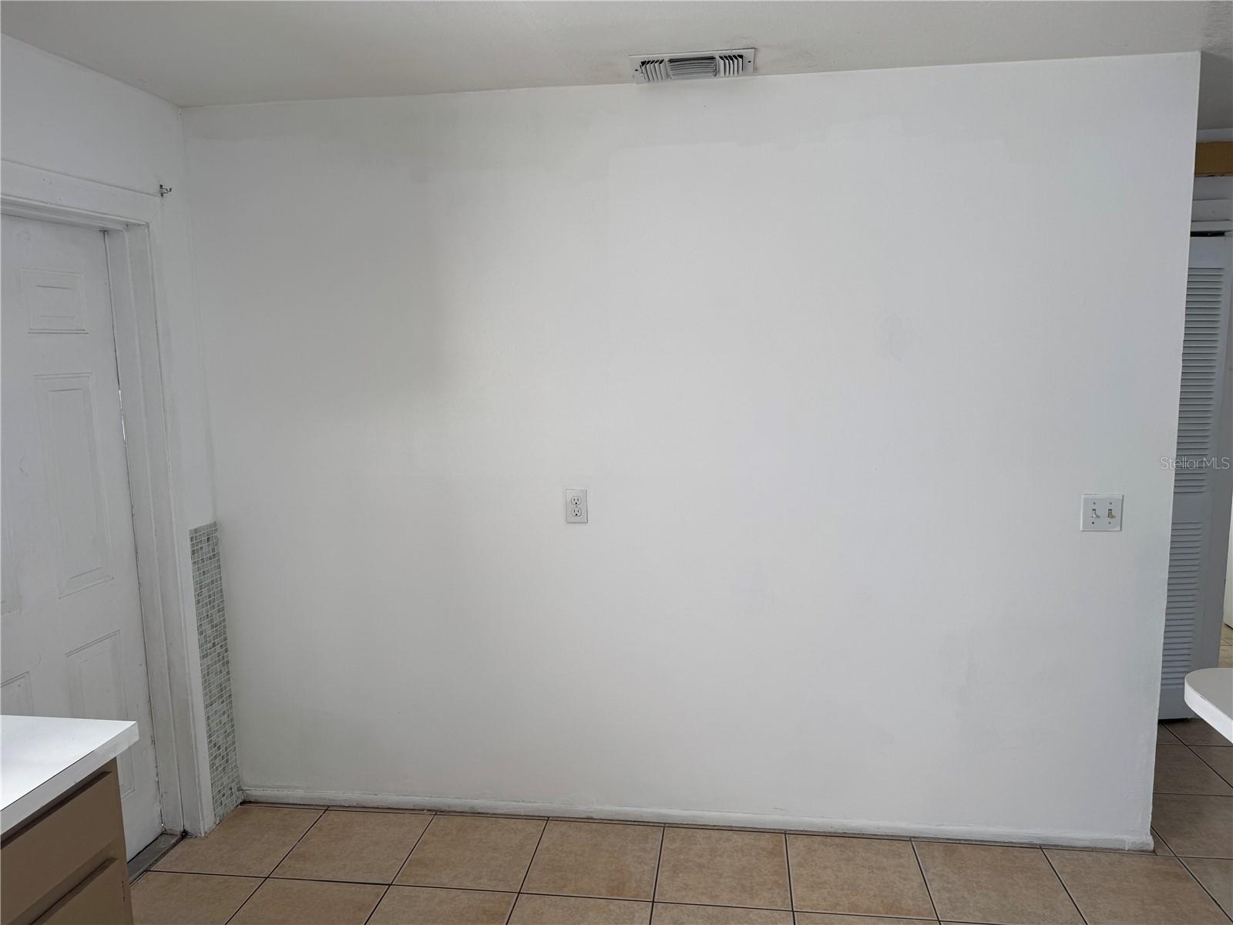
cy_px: 462
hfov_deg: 71.6
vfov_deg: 56.8
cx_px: 616
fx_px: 855
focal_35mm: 24
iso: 50
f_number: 1.78
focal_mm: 6.76
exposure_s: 1/120
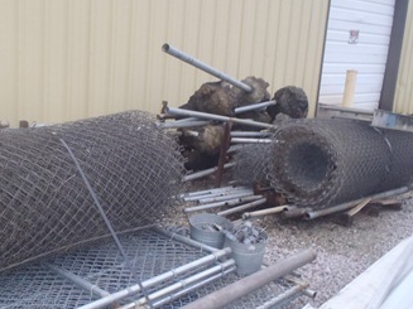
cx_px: 114
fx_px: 501
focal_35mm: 42
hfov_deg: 43.6
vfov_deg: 34.3
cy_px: 157
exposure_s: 1/30
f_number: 3.9
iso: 250
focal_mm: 5
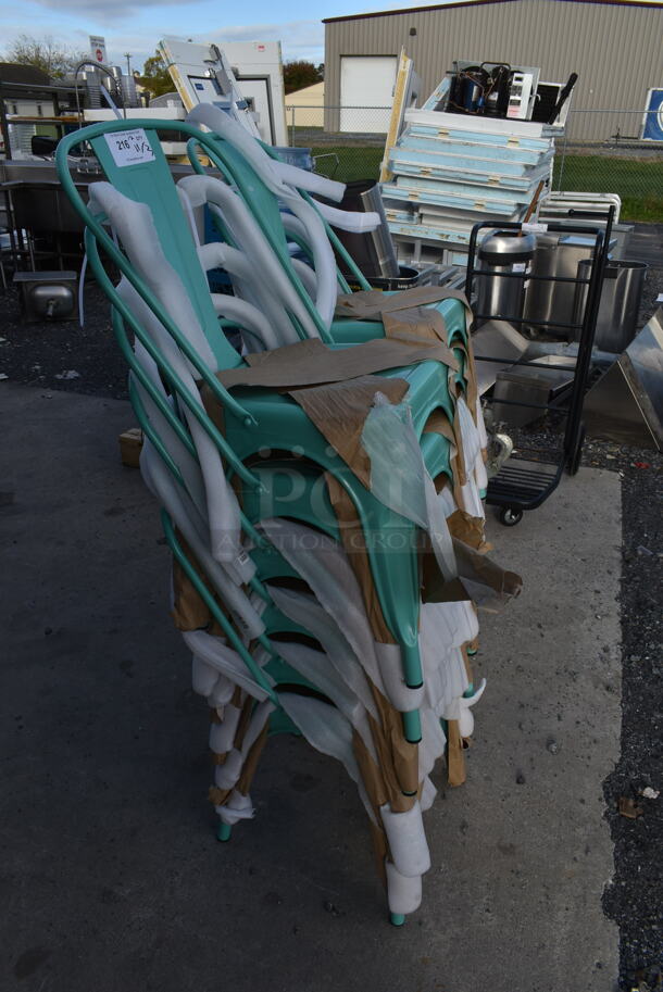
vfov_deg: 67.3
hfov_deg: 48.0
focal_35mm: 27
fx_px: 745
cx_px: 332
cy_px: 496
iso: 100
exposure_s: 1/125
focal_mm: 18
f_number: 14
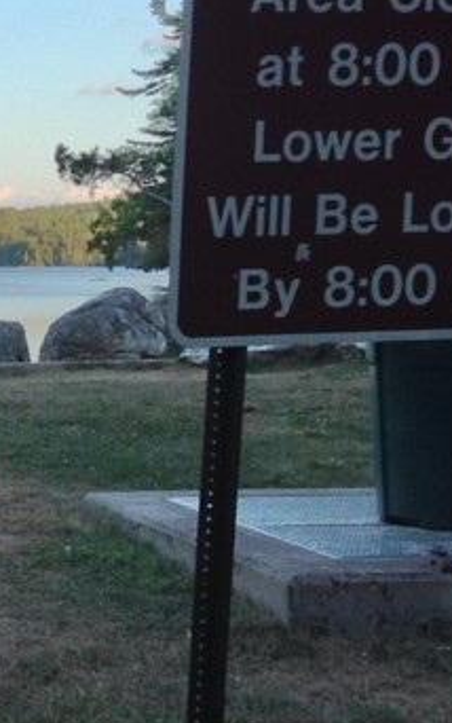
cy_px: 244
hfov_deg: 12.3
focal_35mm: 102
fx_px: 2009
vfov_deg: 20.3
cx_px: -218
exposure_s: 1/192
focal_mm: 3.3
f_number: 2.4
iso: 25
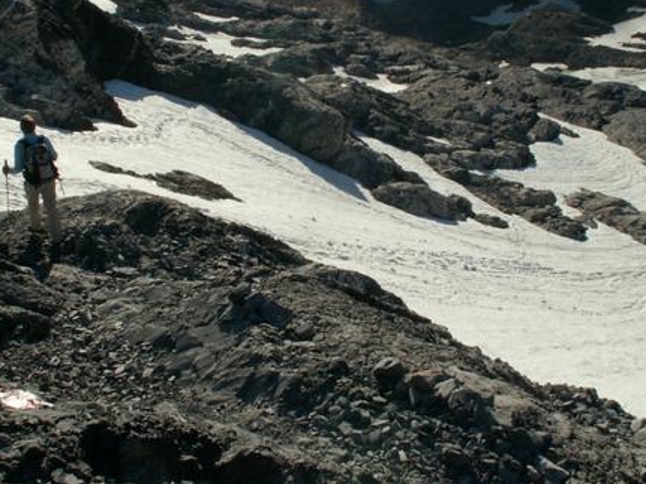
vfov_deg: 27.9
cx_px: 321
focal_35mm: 52
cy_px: 184
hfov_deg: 36.8
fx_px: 970
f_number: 8
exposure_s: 1/200
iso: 50
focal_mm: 5.86
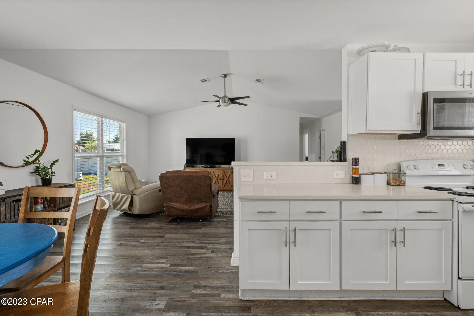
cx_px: 237
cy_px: 158
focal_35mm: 16
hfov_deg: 96.7
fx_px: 211
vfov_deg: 73.7
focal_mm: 16
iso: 500
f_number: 10
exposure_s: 1/6
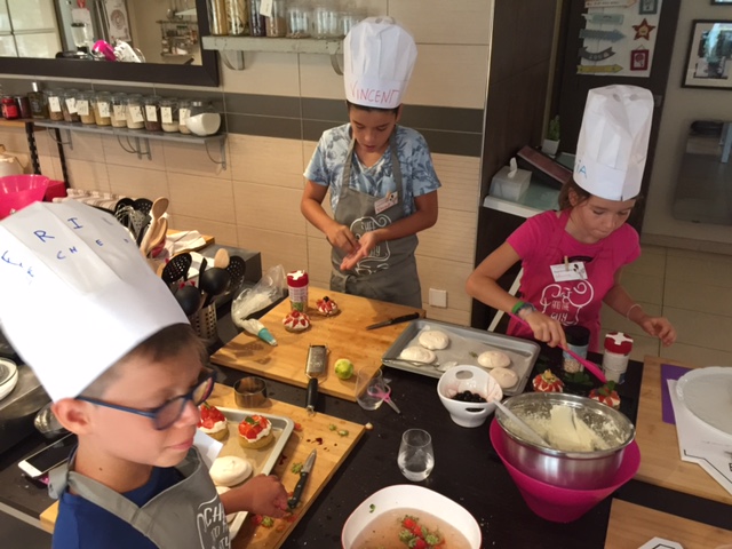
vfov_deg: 48.2
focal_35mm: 29
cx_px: 366
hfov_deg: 61.7
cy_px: 274
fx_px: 613
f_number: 2.2
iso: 125
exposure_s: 1/17
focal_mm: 4.15
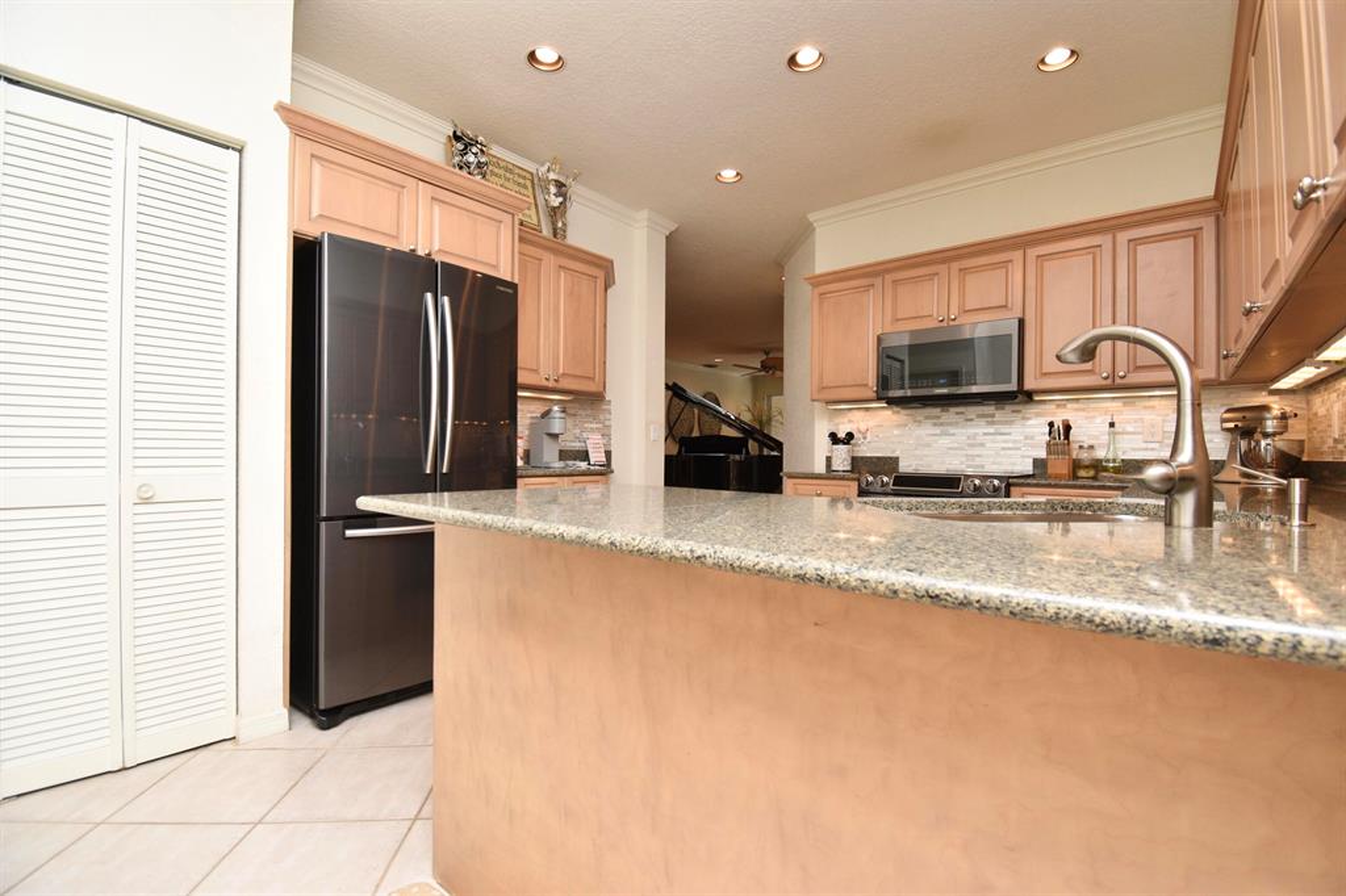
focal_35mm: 15
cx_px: 673
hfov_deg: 100.4
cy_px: 448
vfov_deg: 77.3
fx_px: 561
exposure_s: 1/60
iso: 400
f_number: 5.6
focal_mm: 10
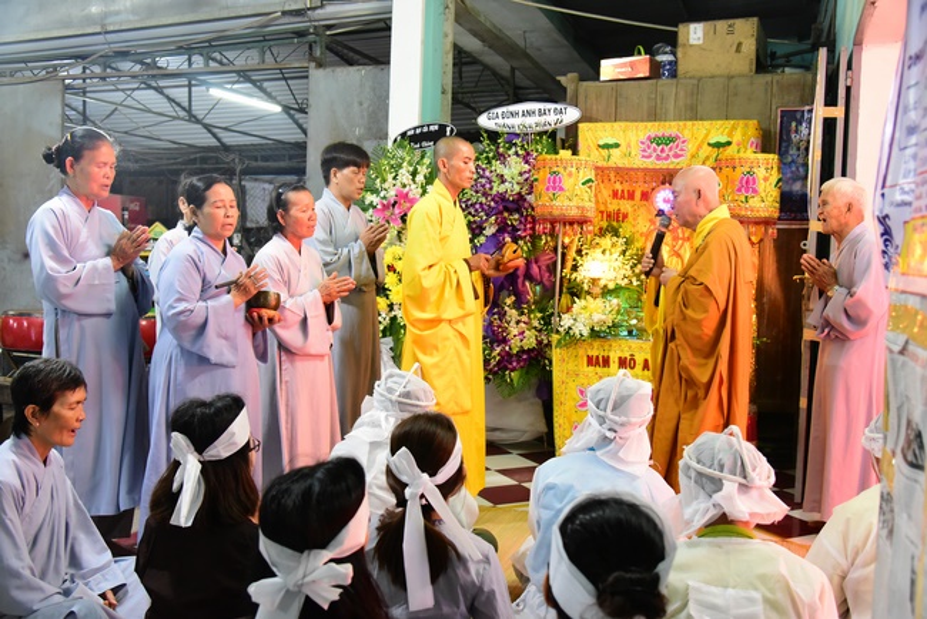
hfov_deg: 58.7
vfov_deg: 41.2
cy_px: 310
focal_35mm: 32
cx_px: 464
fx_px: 824
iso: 5000
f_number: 4.5
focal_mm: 32
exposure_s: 1/60
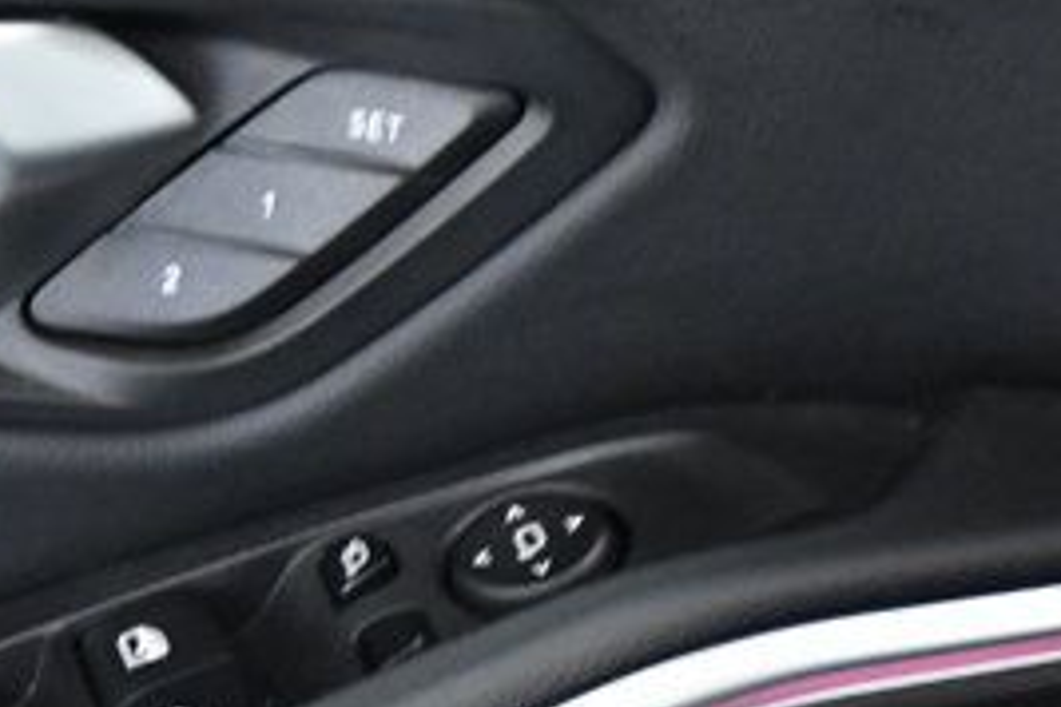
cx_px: -624
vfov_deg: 4.3
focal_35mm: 322
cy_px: 683
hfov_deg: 6.3
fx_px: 9489
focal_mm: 56
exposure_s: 1/200
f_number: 4.8
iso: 2500
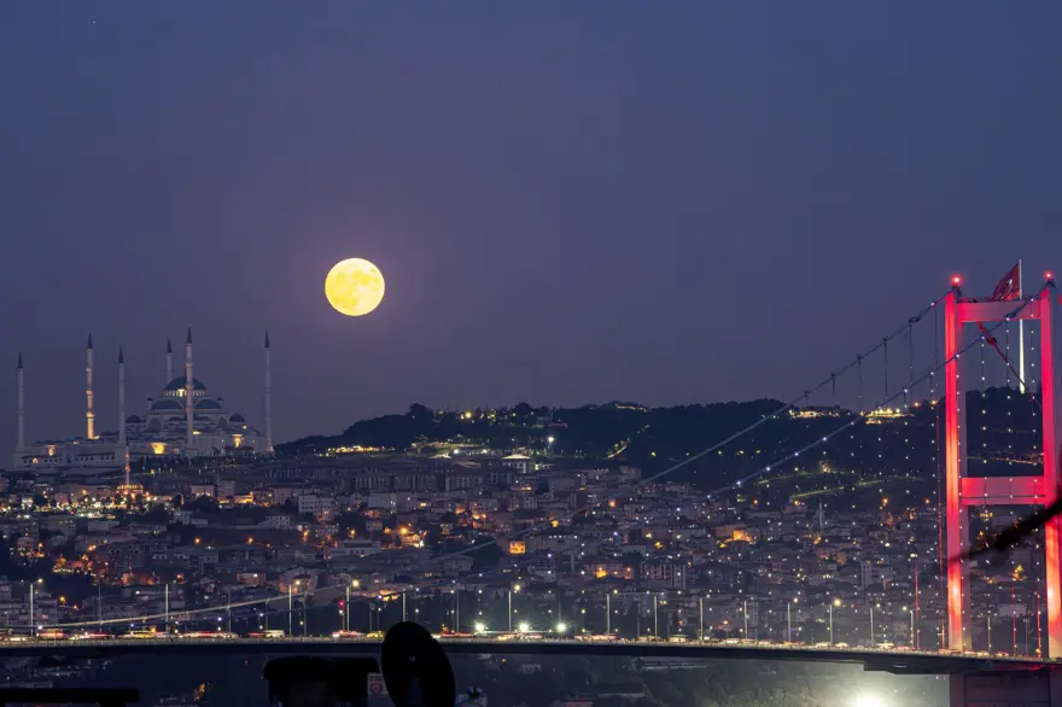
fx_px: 5839
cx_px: 531
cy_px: 354
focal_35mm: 198
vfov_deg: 6.9
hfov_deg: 10.4
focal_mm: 198
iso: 2000
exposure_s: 1/3
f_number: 10
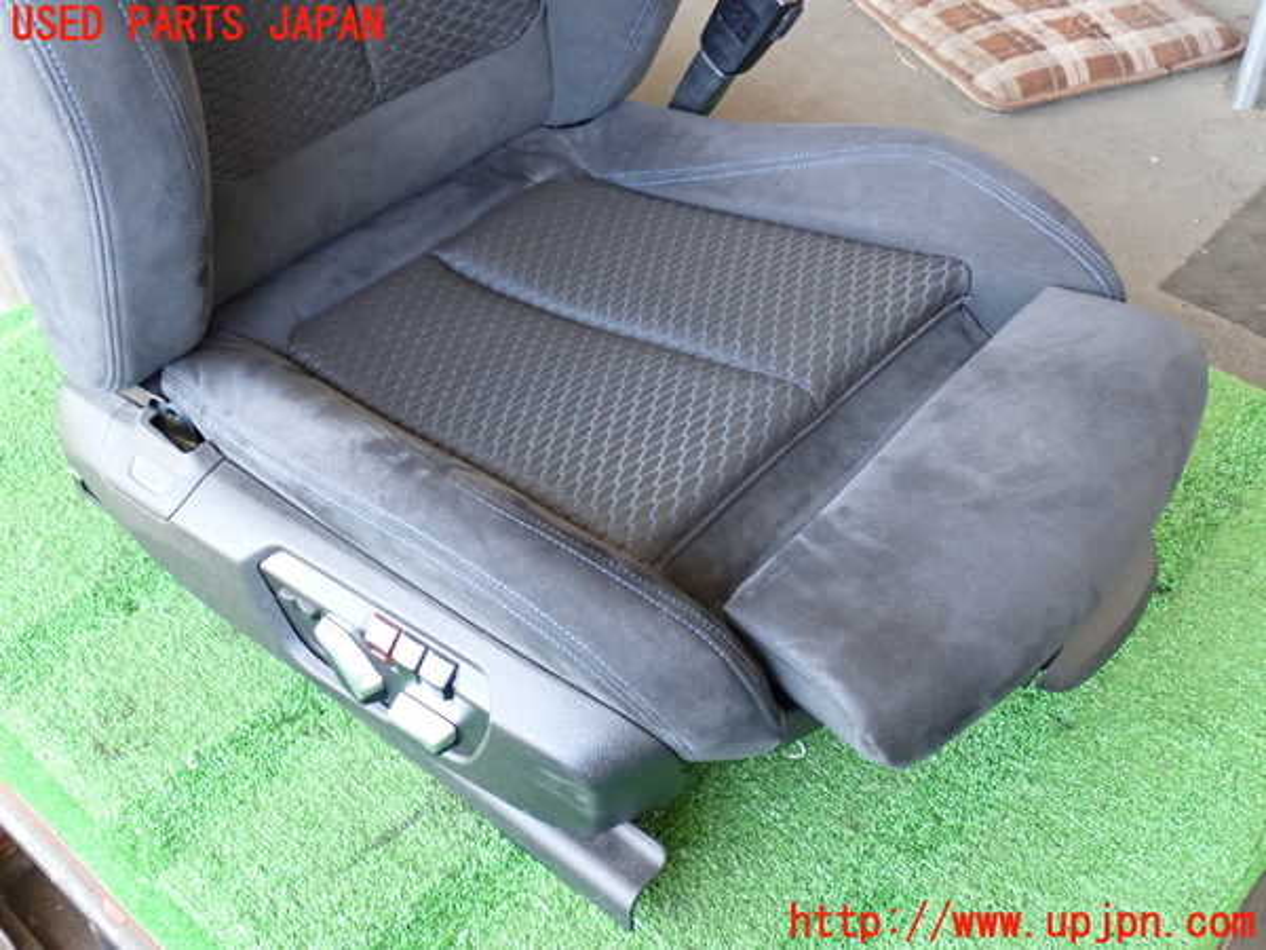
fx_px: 1390
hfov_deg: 49.0
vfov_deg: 37.7
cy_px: 475
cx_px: 633
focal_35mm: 38
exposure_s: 1/40
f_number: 2.7
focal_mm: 6.83
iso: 400
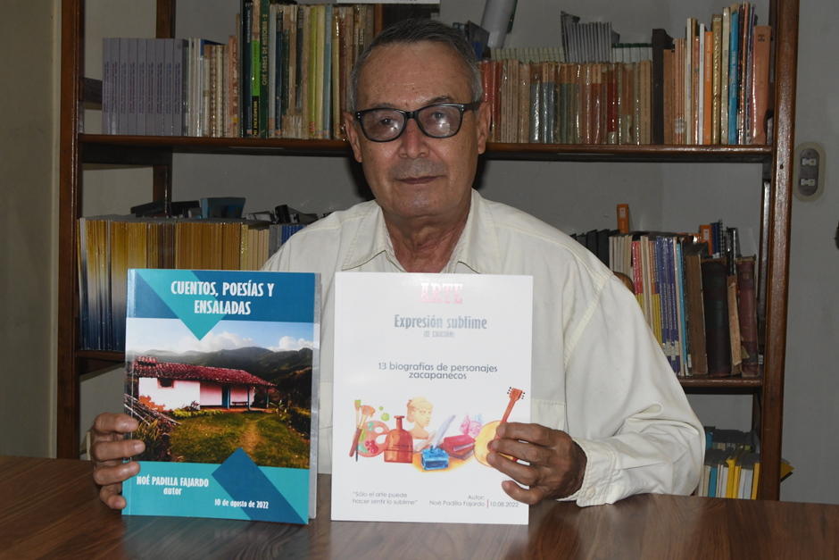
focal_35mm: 63
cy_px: 280
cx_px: 420
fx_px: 1468
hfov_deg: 31.9
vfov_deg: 21.6
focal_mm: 42
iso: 2000
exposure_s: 1/125
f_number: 8
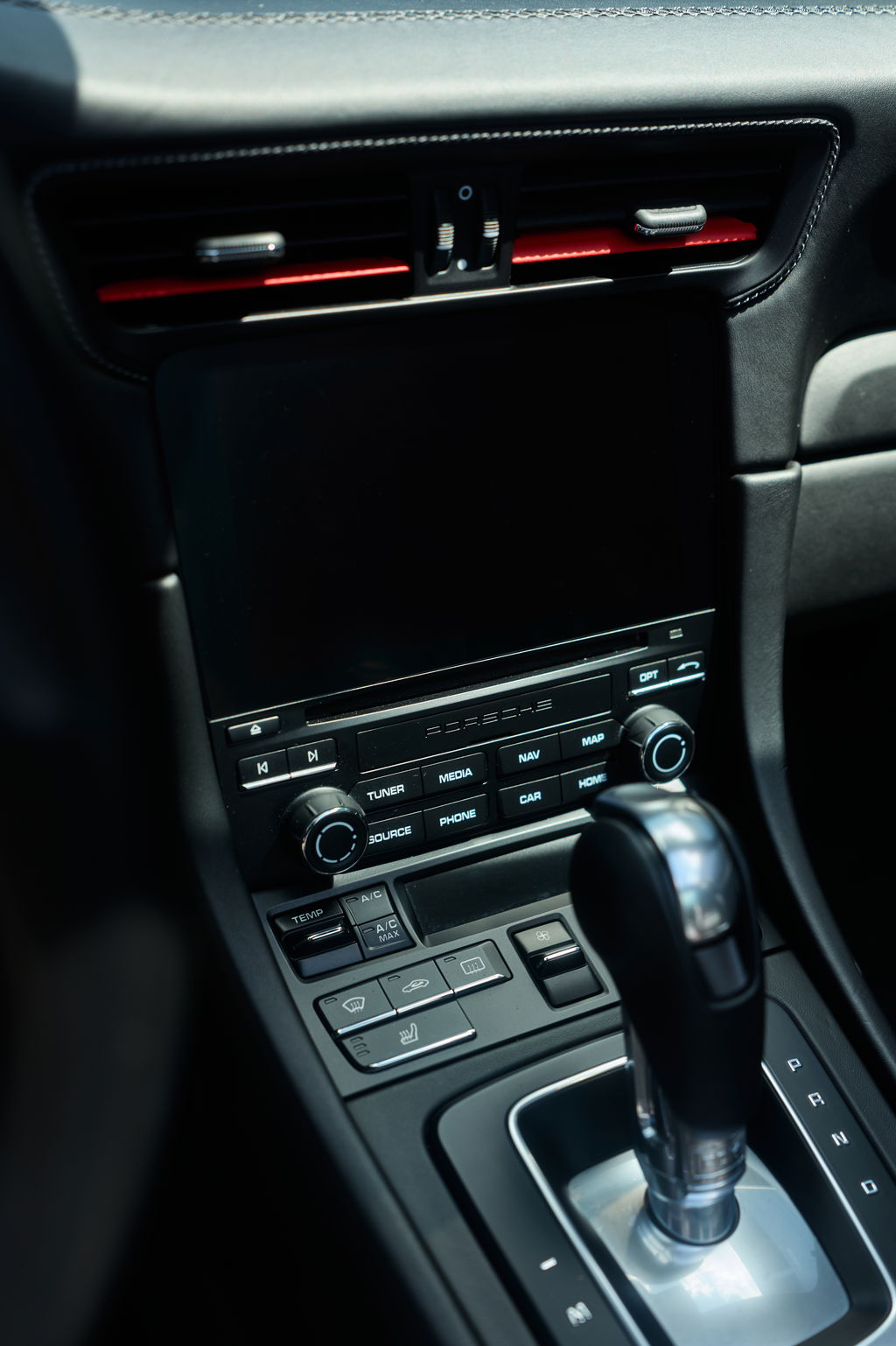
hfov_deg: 31.2
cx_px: 448
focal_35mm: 43
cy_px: 673
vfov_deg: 45.4
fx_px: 1607
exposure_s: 1/125
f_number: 3.5
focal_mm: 43
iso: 100
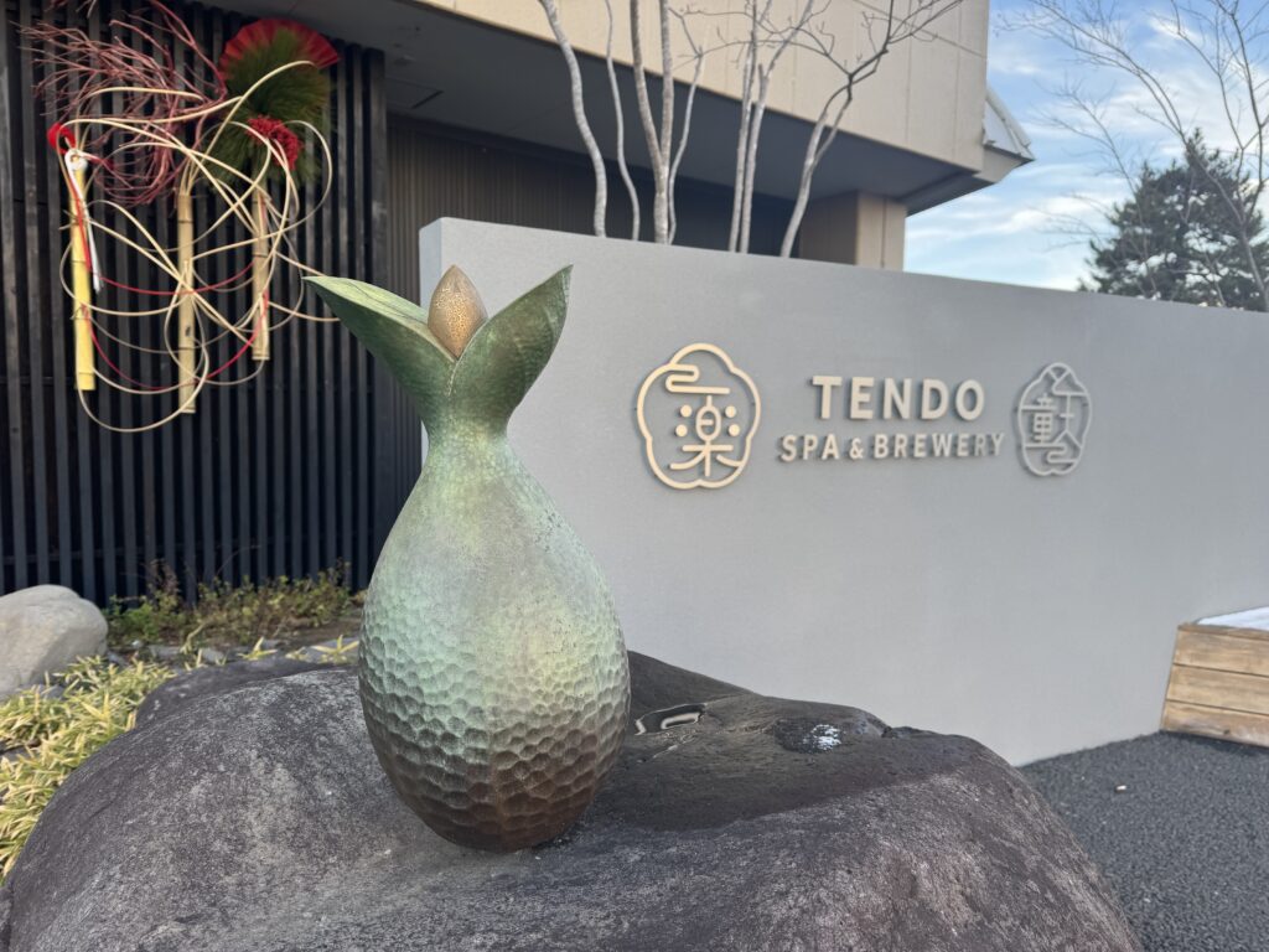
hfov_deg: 71.6
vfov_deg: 56.8
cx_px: 634
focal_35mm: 24
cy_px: 476
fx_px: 880
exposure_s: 1/347
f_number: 1.78
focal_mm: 6.76
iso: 80
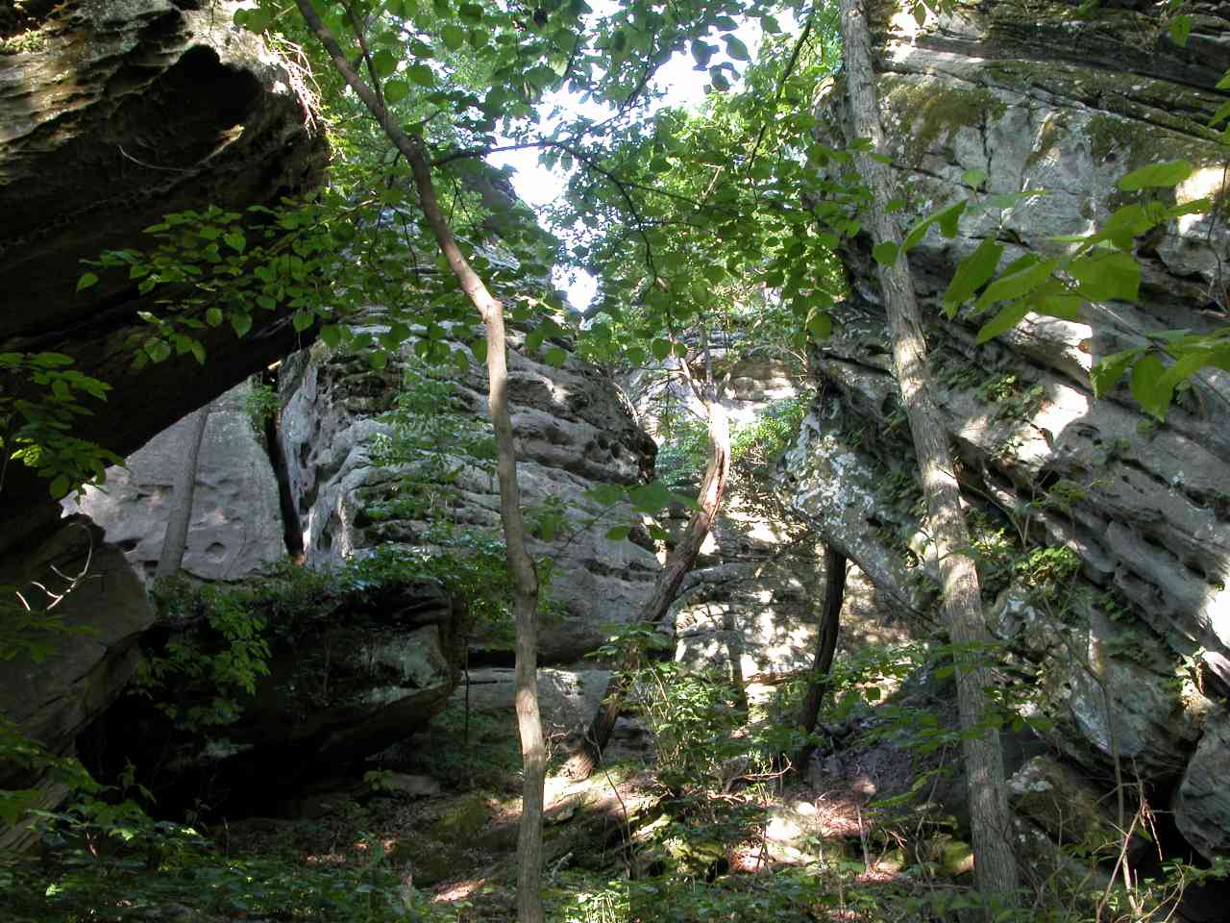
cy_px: 462
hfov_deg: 52.6
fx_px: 1244
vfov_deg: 40.7
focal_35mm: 35
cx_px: 615
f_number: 8
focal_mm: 8.9
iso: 187
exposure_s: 1/4.6
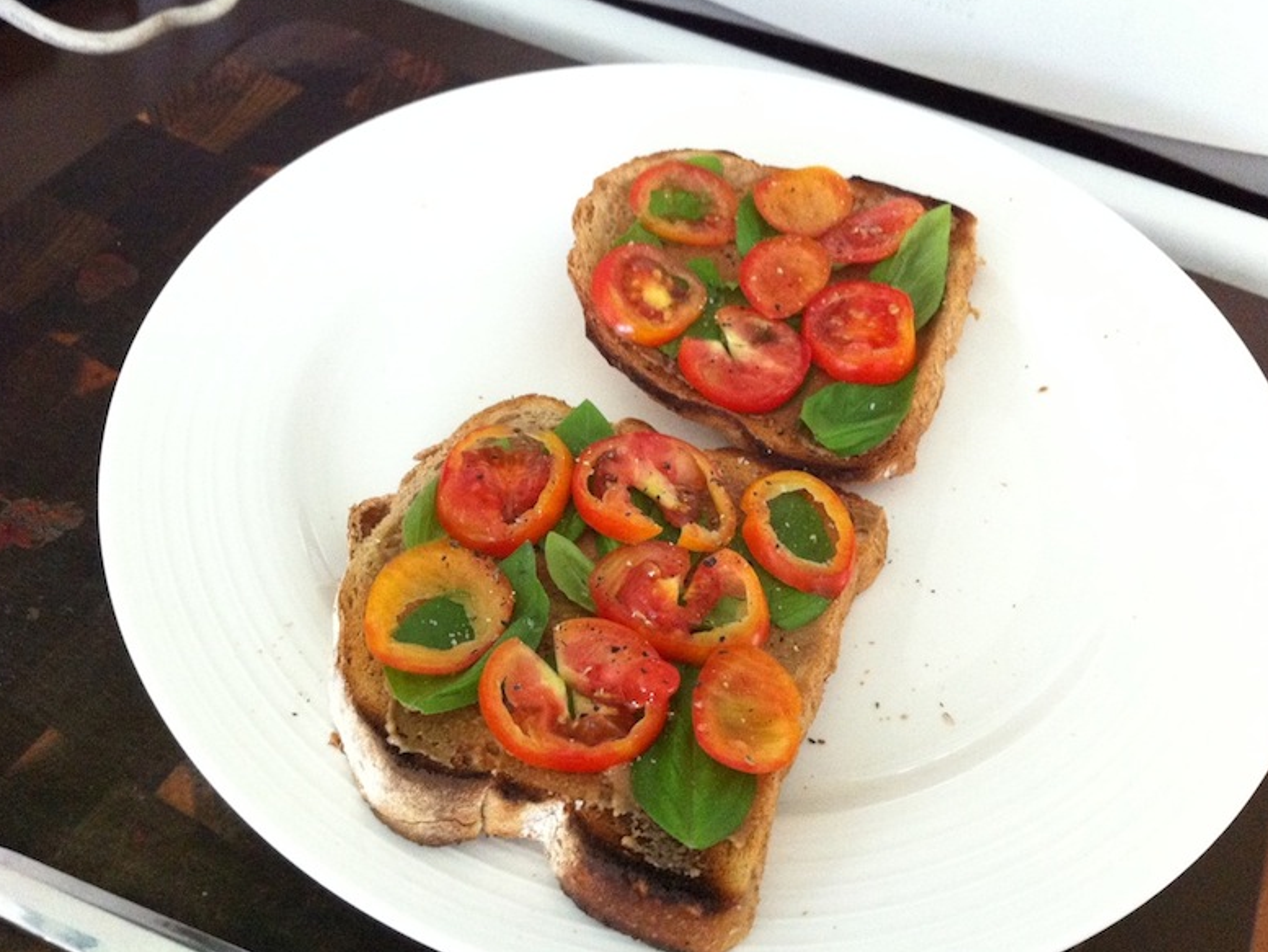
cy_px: 477
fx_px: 1319
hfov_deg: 51.3
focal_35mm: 36
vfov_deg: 39.7
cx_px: 633
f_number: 2.8
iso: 500
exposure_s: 1/15
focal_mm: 3.85
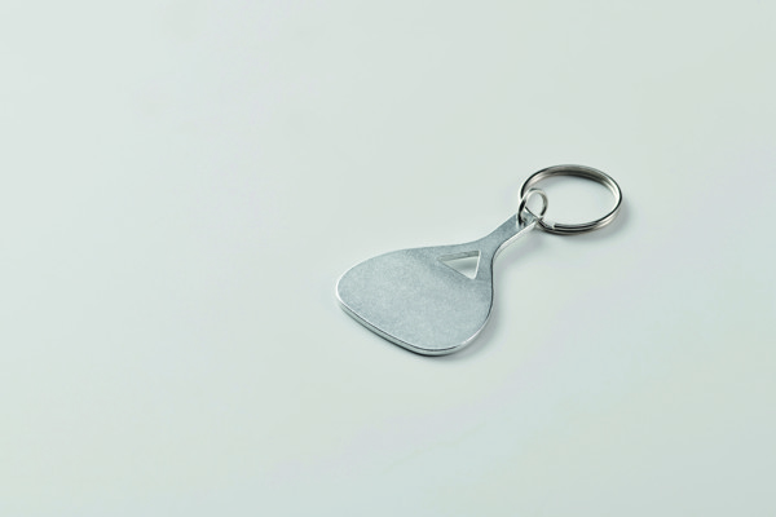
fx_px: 2263
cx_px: 388
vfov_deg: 13.0
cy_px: 258
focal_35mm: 105
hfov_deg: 19.5
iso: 160
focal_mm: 105
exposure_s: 1/125
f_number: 16
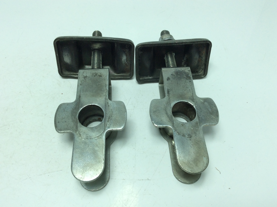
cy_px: 104
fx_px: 256
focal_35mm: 32
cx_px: 138
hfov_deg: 56.9
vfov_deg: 44.1
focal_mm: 3.3
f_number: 2.4
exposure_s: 1/461
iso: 32
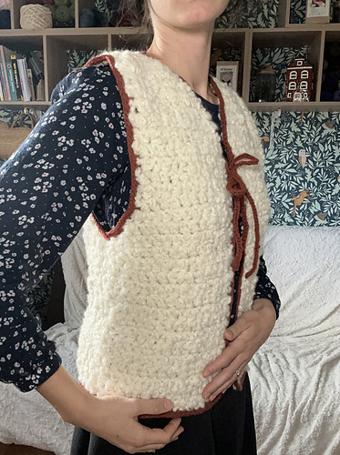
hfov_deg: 46.7
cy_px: 228
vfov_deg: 60.1
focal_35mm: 30
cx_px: 170
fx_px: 394
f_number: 1.9
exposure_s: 1/60
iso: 125
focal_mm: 2.69
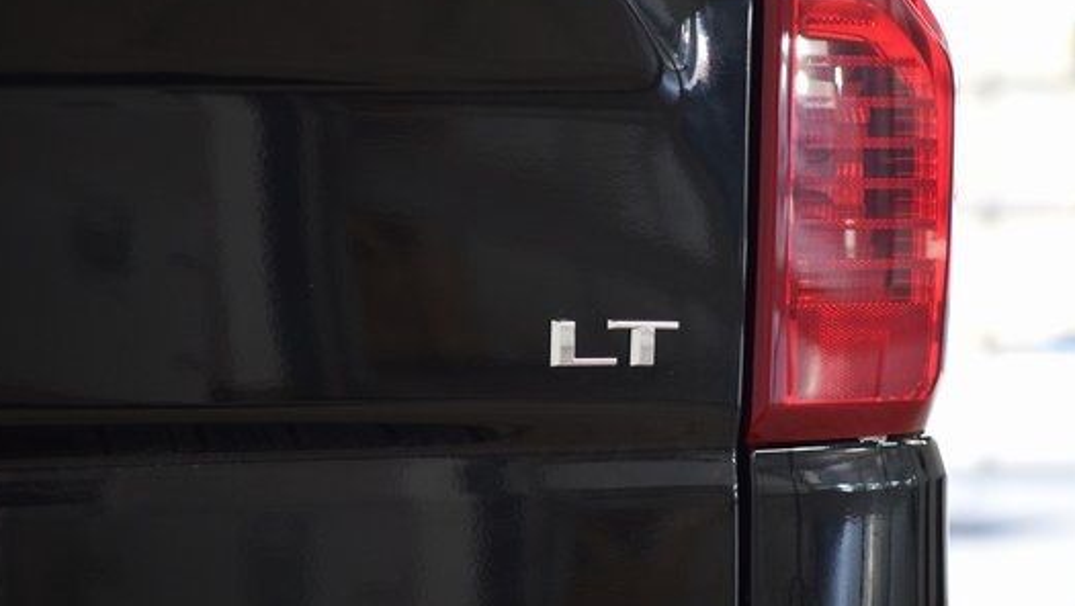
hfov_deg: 16.0
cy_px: 345
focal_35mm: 134
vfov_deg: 9.1
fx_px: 3822
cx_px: 608
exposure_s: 1/100
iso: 1600
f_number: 2.8
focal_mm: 70
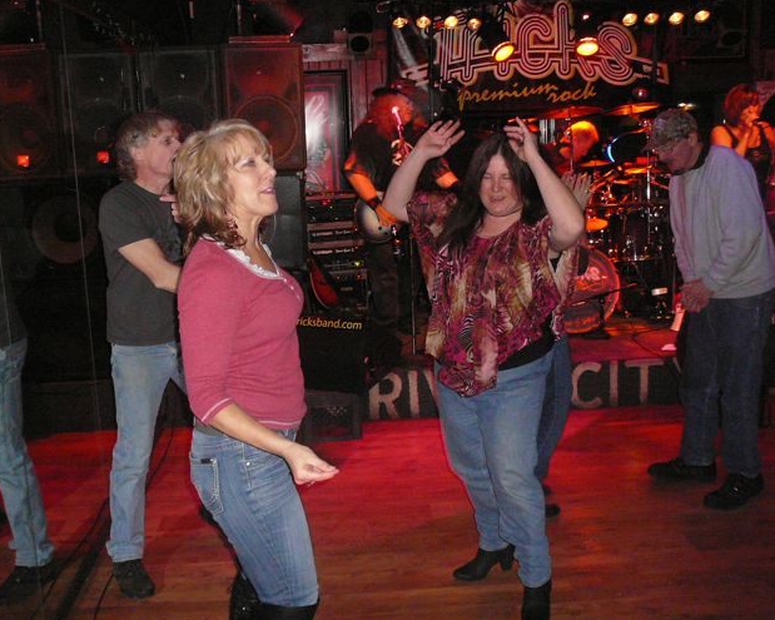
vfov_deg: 40.1
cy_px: 310
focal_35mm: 37
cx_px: 376
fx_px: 849
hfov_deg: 49.1
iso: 400
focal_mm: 5.2
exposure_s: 1/30
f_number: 2.8
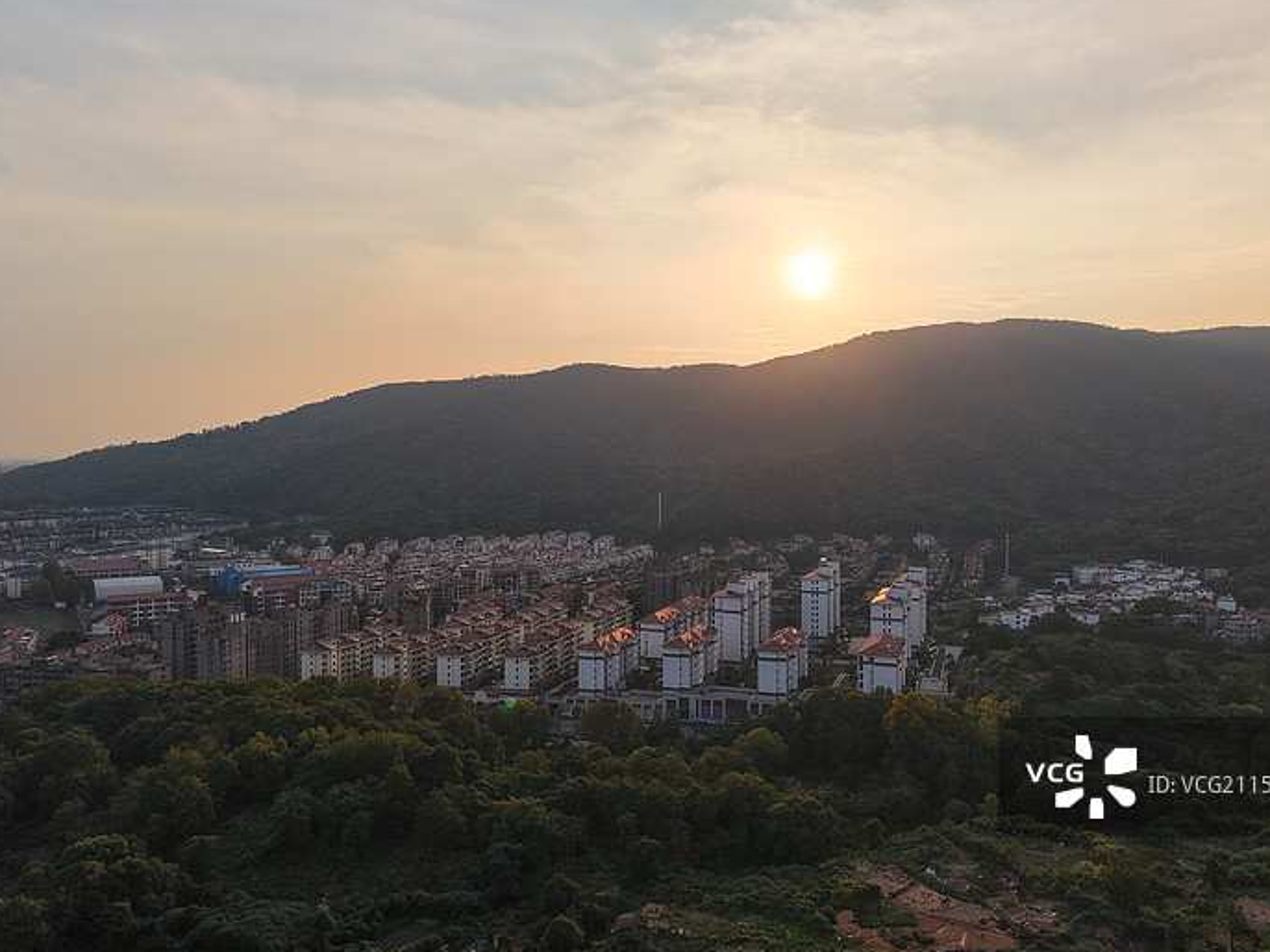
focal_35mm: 28
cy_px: 485
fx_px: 1027
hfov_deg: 63.4
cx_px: 670
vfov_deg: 49.7
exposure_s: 1/8000
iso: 310
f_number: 1.8
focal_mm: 8.67
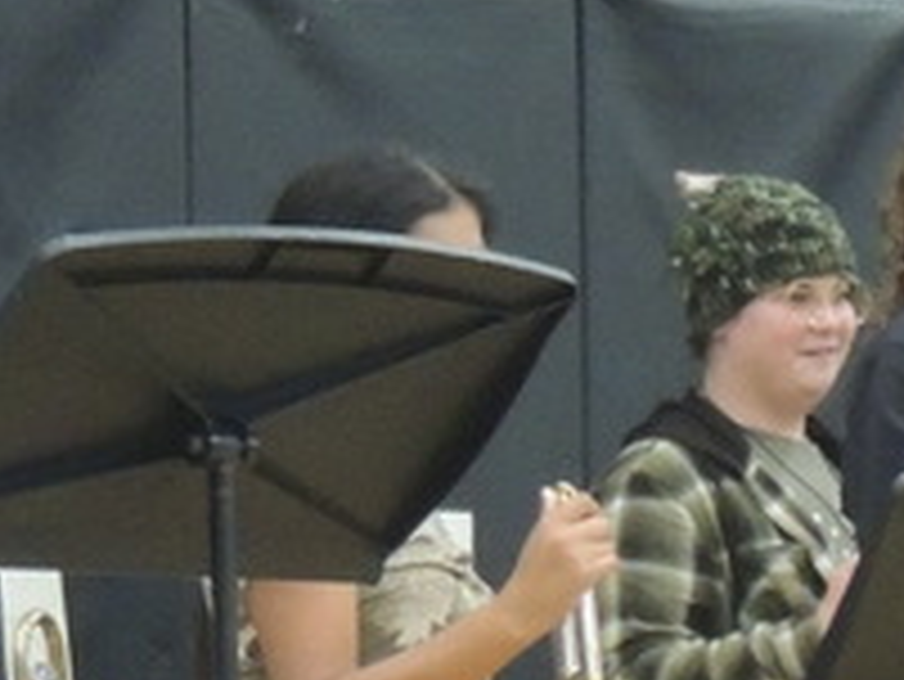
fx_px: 11288
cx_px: 2150
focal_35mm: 432
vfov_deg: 3.4
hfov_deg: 4.5
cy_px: 883
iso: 800
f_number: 4
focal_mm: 15.1
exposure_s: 1/20
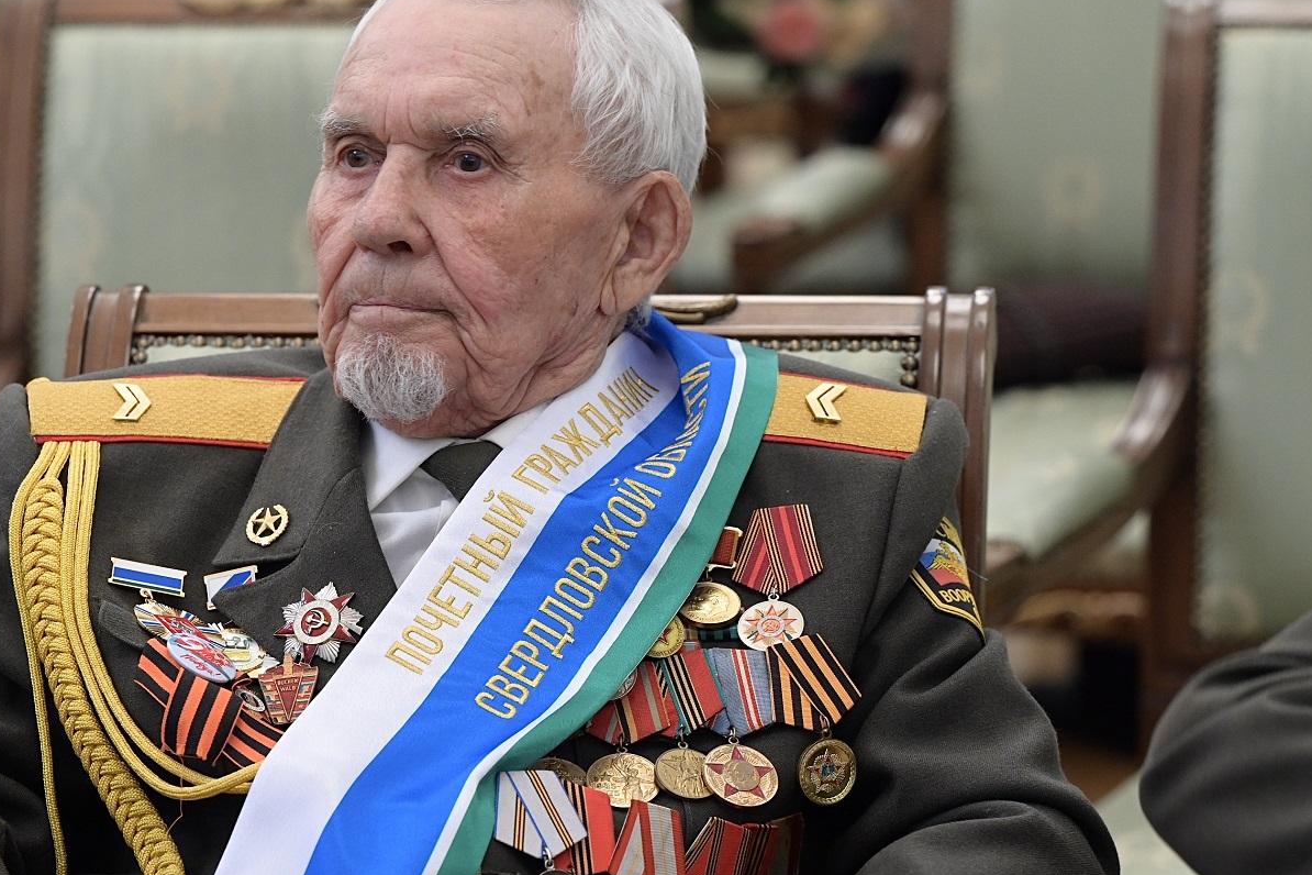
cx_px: 343
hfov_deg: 12.5
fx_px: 5976
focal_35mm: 164
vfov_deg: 8.4
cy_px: 622
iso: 1250
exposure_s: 1/60
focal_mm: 102
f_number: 3.5
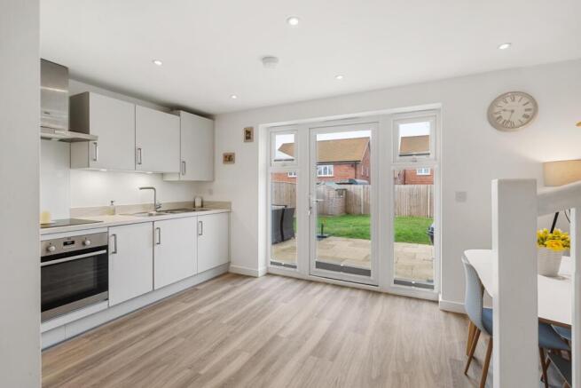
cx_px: 290
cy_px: 194
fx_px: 274
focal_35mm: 17
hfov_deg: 93.3
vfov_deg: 70.5
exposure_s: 1/1.67
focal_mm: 17
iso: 320
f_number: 8
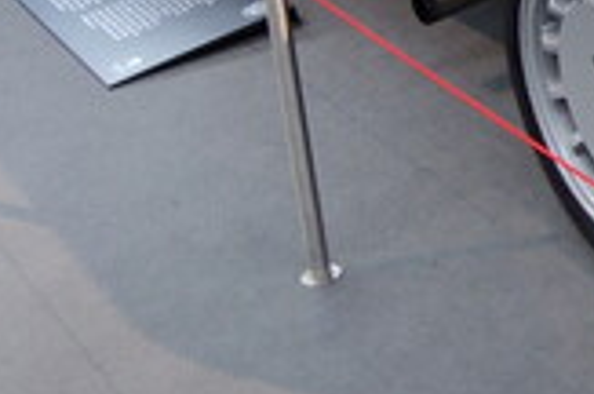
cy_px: -266
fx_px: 1762
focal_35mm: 107
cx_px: 977
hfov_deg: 16.7
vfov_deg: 11.9
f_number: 2
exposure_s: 1/40
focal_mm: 10.63
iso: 125
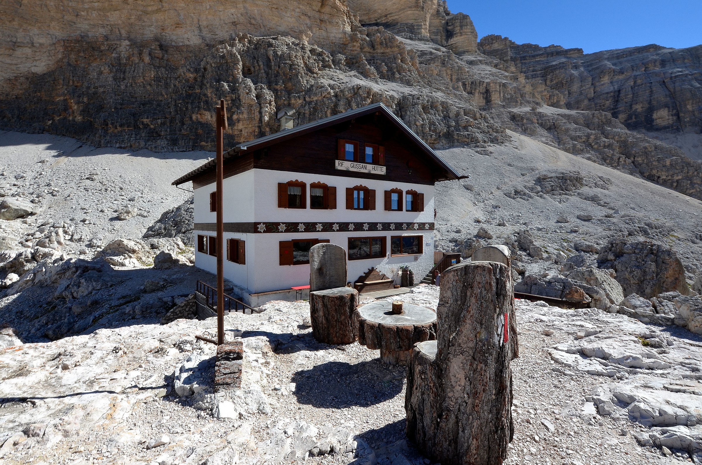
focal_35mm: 16
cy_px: 232
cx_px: 351
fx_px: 321
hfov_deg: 95.1
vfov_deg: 71.8
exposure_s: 1/30
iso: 100
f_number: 22
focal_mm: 11
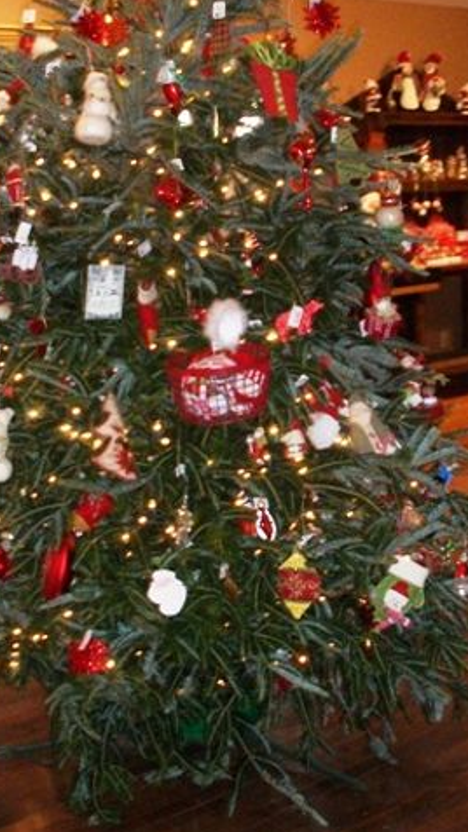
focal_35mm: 64
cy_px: 354
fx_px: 1413
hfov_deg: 18.8
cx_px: 194
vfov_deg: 32.8
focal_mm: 6.3
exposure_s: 1/30
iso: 320
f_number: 3.1
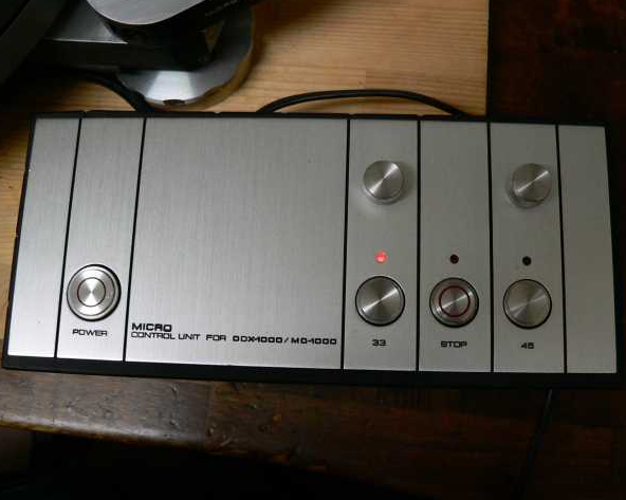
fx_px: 704
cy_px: 247
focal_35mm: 38
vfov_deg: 39.1
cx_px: 324
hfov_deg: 48.0
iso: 200
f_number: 2.8
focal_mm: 6
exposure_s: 1/13
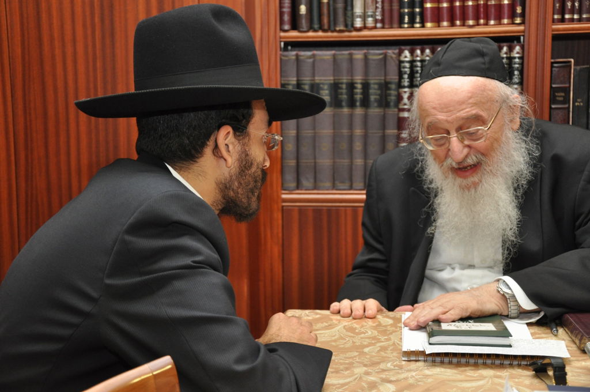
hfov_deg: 31.9
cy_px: 196
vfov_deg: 21.5
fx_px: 1031
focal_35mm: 63
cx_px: 295
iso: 800
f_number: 4.8
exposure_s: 1/60
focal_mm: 42
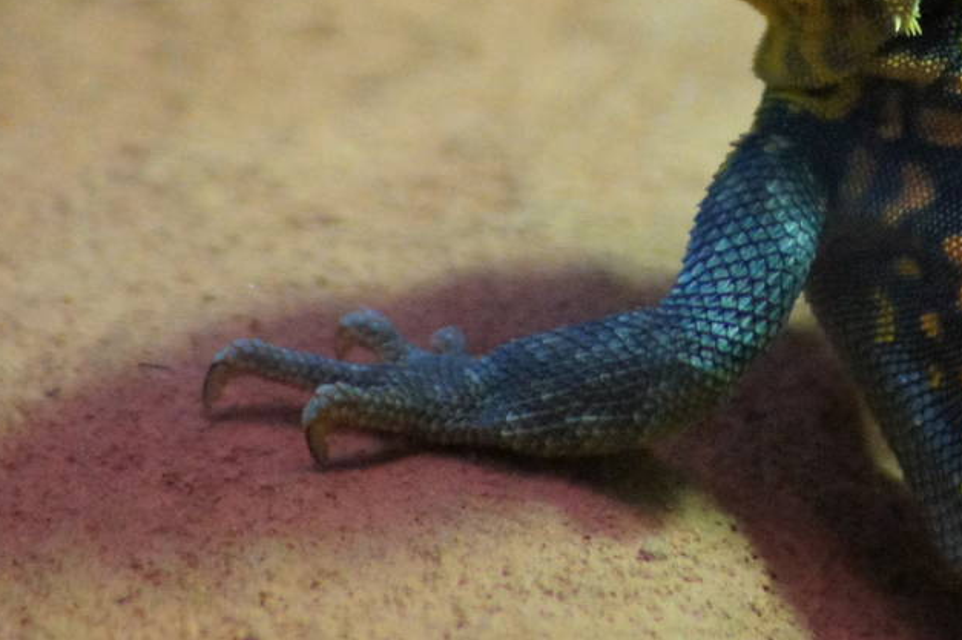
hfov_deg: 2.3
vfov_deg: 1.6
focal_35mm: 881
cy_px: -2
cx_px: 850
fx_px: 23523
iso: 3200
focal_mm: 230
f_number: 5.6
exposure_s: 1/200
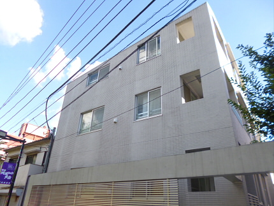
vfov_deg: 56.9
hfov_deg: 71.6
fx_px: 190
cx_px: 137
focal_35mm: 24
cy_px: 103
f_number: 2.5
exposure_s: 1/500
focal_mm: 4.3
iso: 100
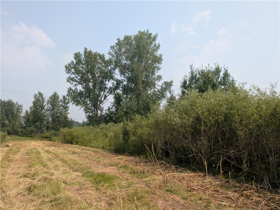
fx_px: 194
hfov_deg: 71.6
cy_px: 105
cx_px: 140
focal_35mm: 24
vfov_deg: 56.8
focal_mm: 4.53
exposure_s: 1/1953
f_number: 1.7
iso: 46
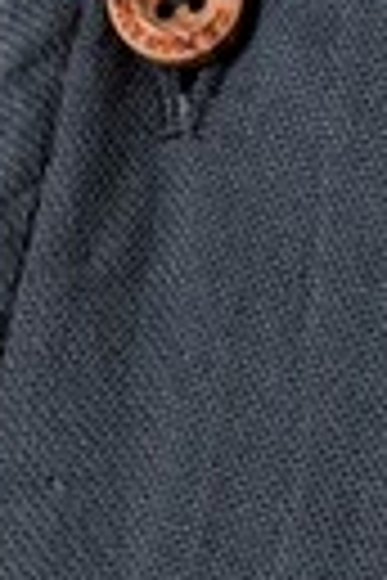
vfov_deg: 5.8
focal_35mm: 348
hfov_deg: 3.9
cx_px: 688
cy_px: 991
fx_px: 5611
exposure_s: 1/125
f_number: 11
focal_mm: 50
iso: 160
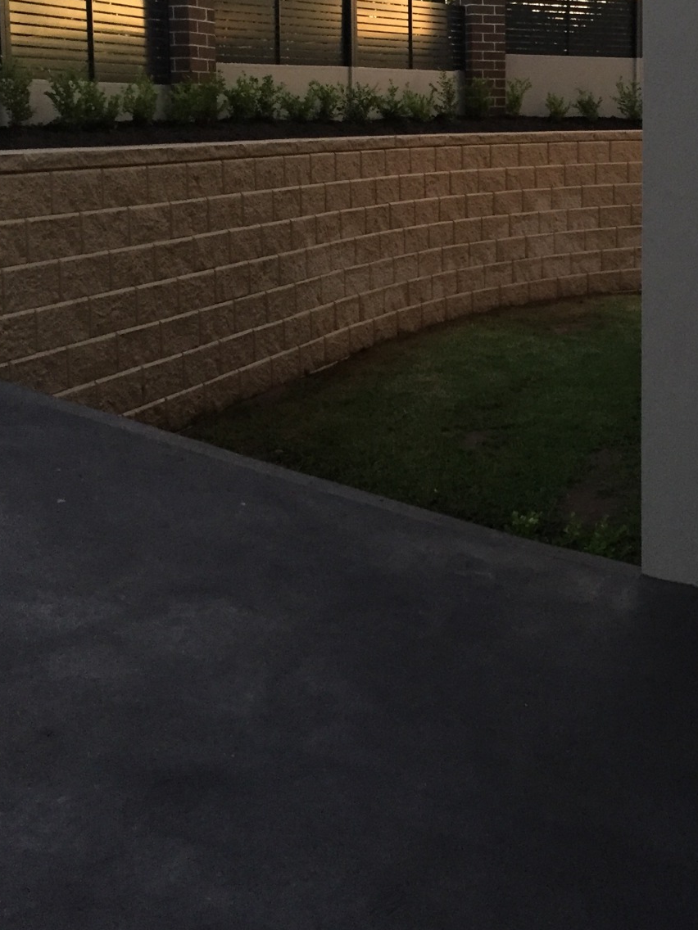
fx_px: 1317
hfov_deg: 29.2
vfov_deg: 37.9
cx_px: 525
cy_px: 229
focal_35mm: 49
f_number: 2.2
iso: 250
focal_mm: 4.15
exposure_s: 1/17
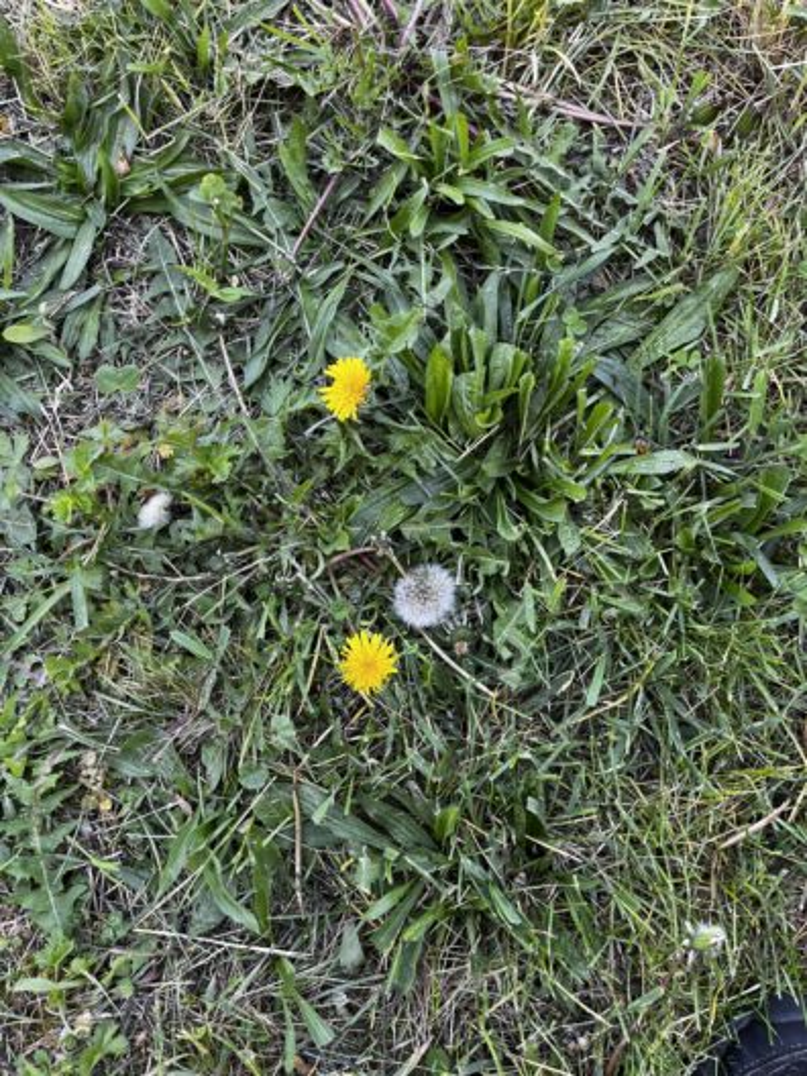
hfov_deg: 53.1
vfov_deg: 67.3
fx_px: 808
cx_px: 404
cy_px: 538
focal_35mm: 26
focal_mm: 5.1
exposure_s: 1/123
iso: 32
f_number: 1.6
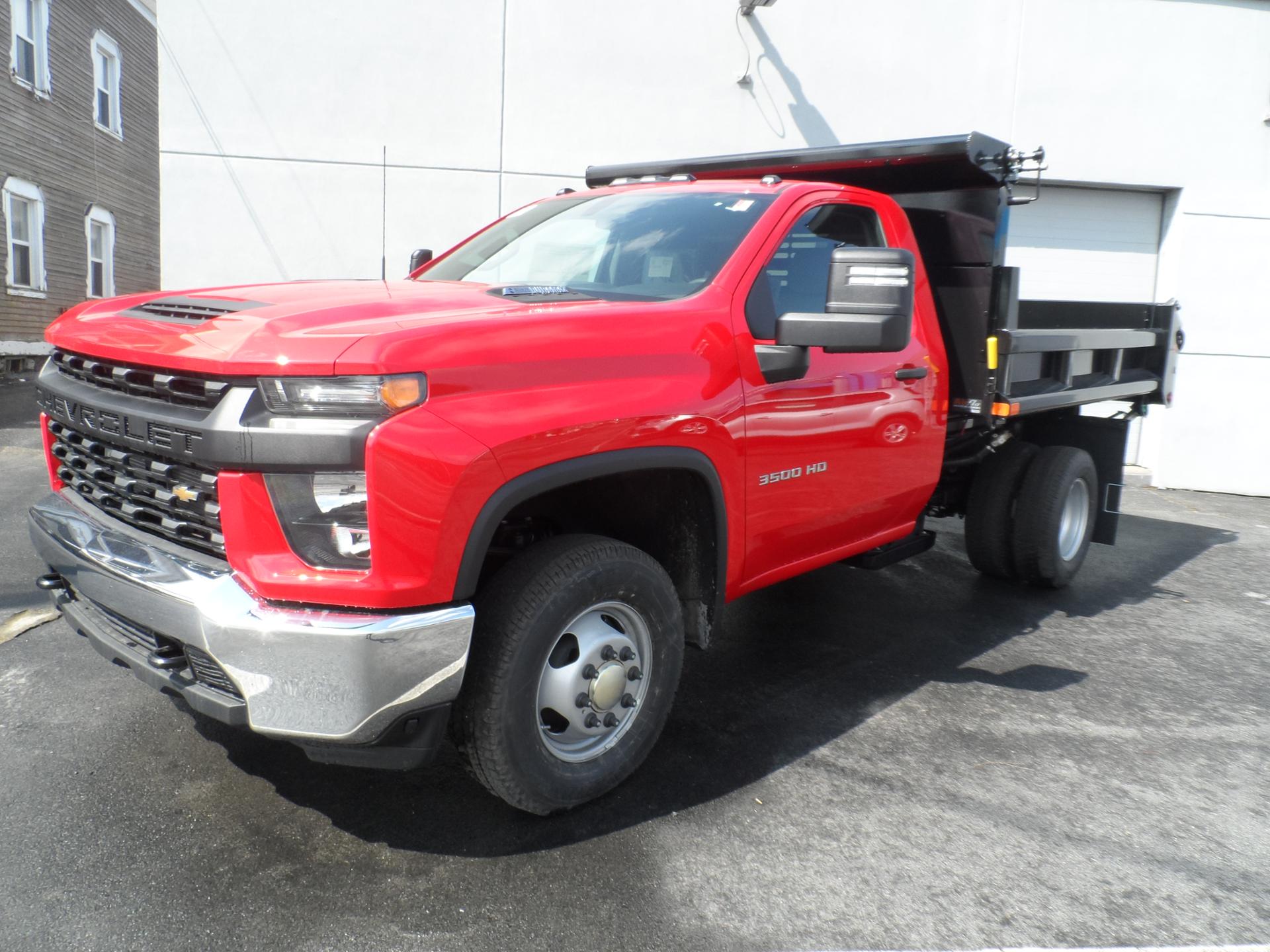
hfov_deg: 71.6
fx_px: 881
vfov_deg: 56.8
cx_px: 635
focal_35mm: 24
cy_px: 476
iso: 80
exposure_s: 1/350
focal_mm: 4
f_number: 3.6
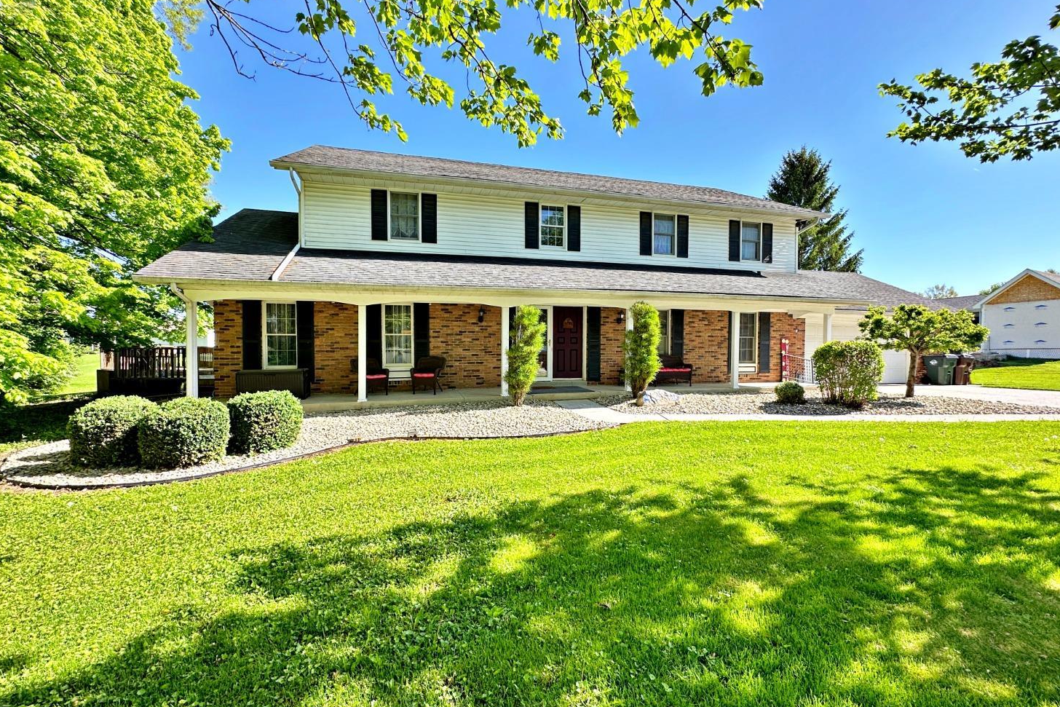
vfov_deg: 77.3
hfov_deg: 100.4
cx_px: 519
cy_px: 365
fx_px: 442
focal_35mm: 15
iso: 40
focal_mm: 2.22
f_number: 2.2
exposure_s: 1/368
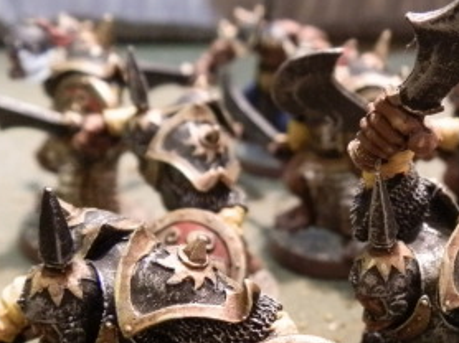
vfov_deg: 26.6
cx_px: 368
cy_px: 257
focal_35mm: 54
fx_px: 715
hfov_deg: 34.5
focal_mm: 5
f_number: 3.1
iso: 400
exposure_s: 1/40
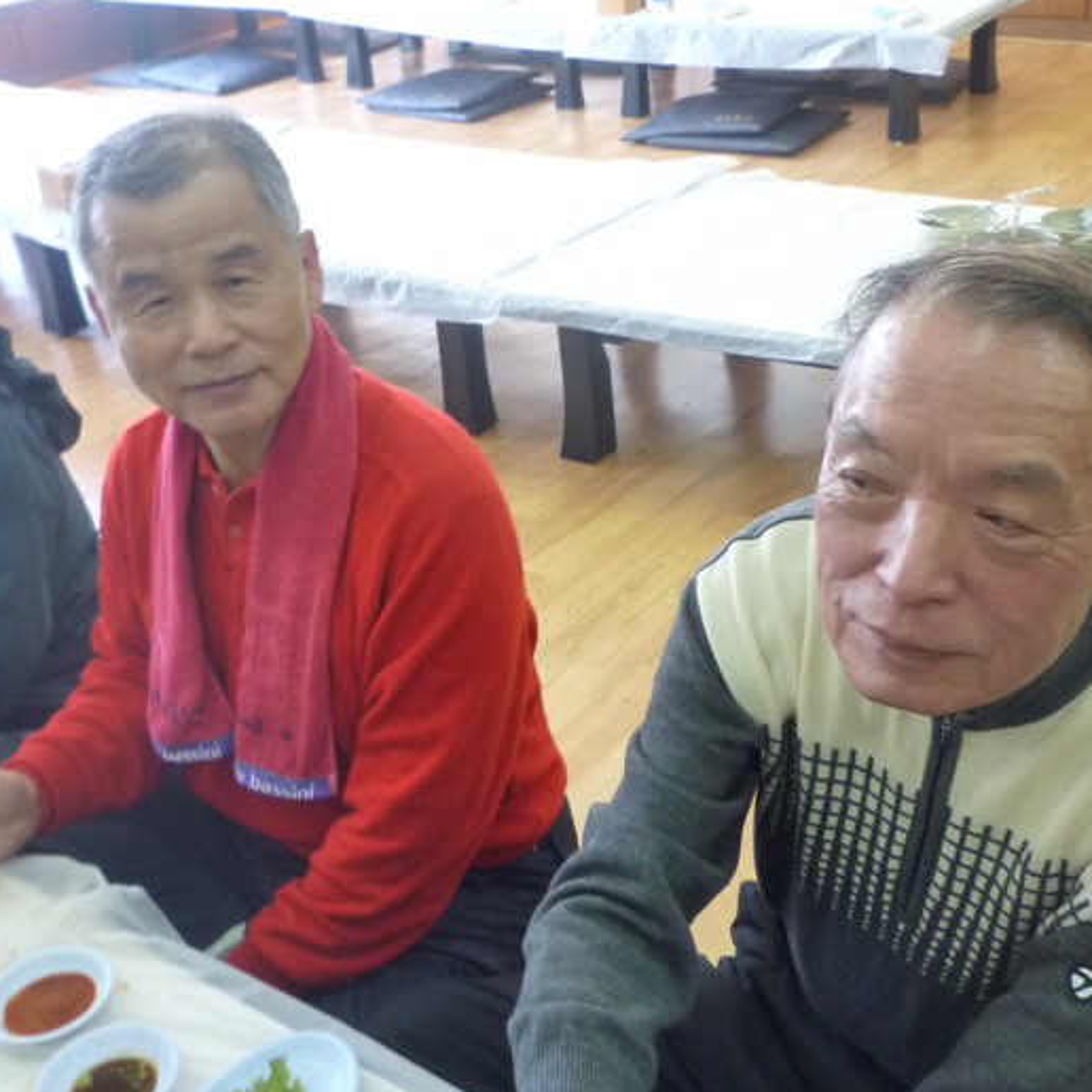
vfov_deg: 40.0
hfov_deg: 40.0
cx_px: 597
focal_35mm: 42
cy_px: 551
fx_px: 1499
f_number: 2.8
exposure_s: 1/30
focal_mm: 4.4
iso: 250
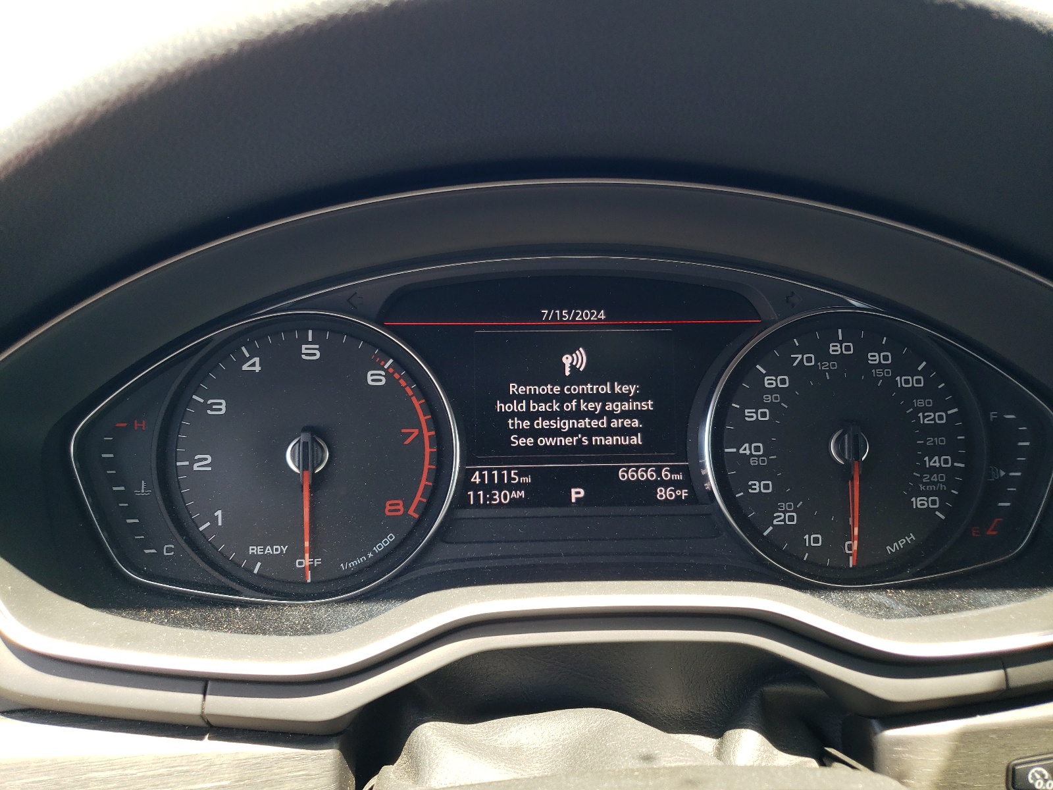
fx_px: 791
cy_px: 395
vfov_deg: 53.1
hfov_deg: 67.3
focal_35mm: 26
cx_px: 526
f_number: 1.5
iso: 50
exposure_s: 1/159
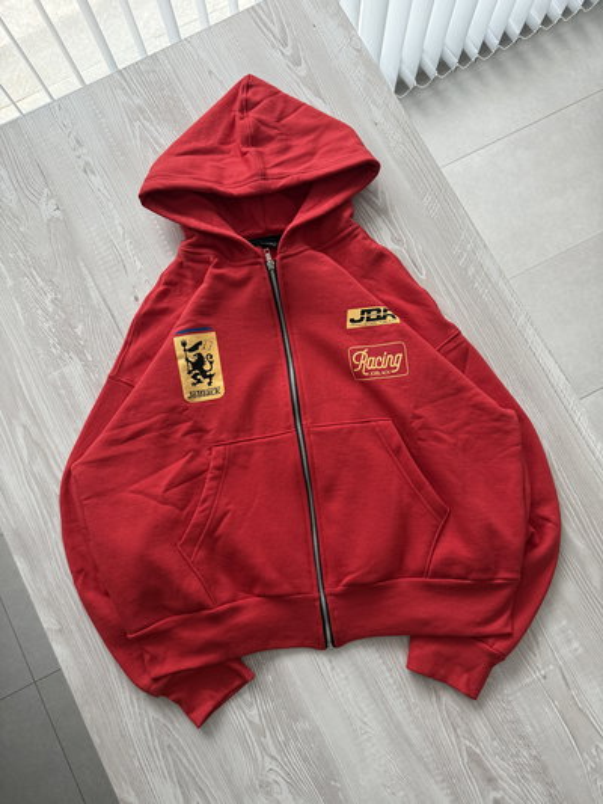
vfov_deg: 71.6
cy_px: 402
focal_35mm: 24
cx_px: 302
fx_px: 557
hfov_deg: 56.8
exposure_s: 1/97
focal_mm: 6.76
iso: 200
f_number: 1.78
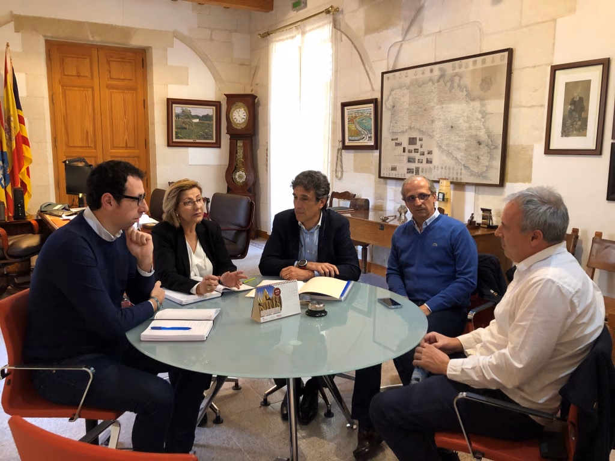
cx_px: 308
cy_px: 230
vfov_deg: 49.7
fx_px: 497
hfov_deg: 63.4
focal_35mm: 28
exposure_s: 1/17
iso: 80
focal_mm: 3.99
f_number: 1.8
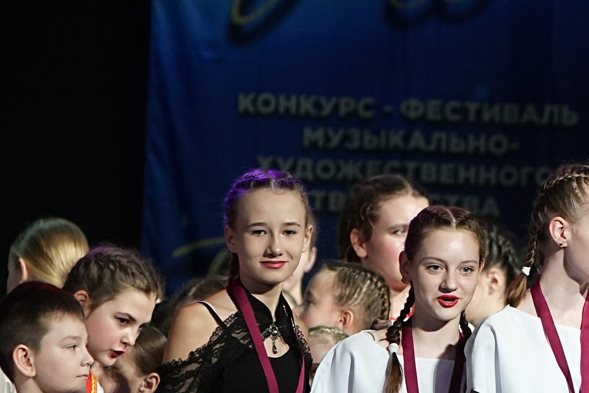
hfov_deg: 4.2
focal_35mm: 492
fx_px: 8050
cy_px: 384
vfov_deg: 2.8
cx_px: 630
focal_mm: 150
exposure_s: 1/400
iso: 2500
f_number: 3.2
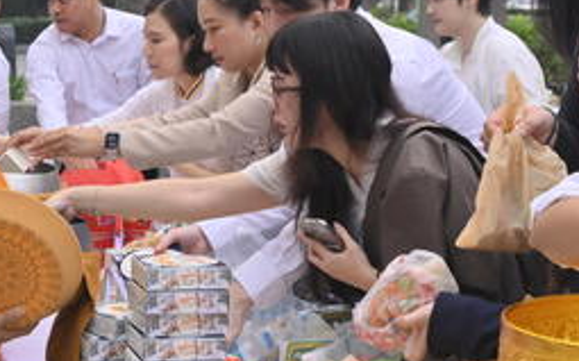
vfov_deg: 14.4
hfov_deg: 23.1
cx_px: 263
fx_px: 1419
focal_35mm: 90
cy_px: 59
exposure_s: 1/100
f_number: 6.3
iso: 320
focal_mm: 50
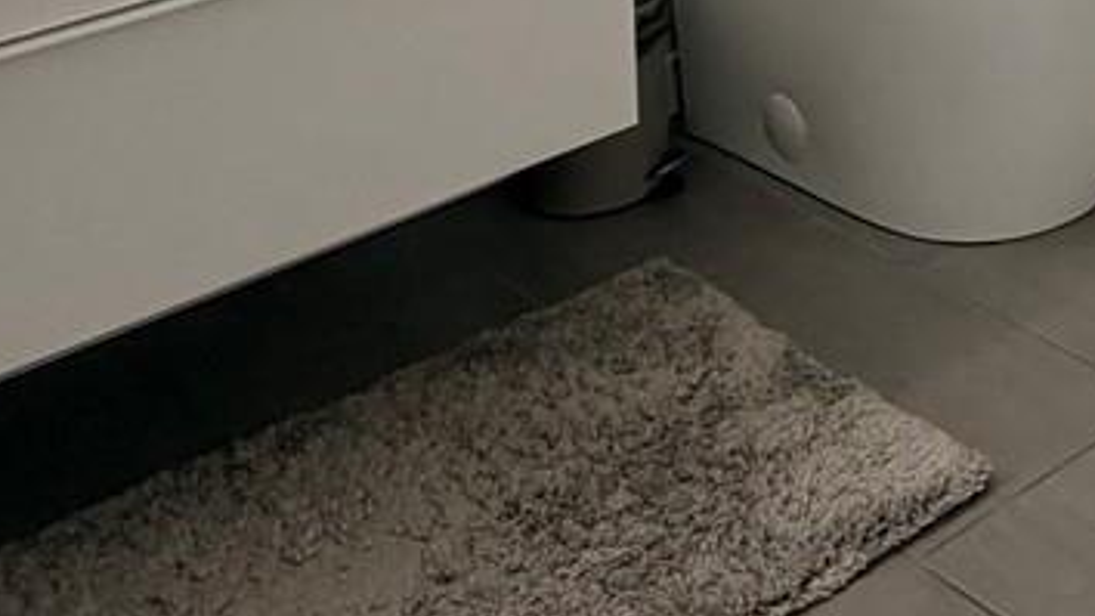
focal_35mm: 69
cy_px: -644
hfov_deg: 25.5
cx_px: 1485
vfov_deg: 14.3
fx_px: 2003
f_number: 2.2
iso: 160
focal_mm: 2.22
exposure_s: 1/120
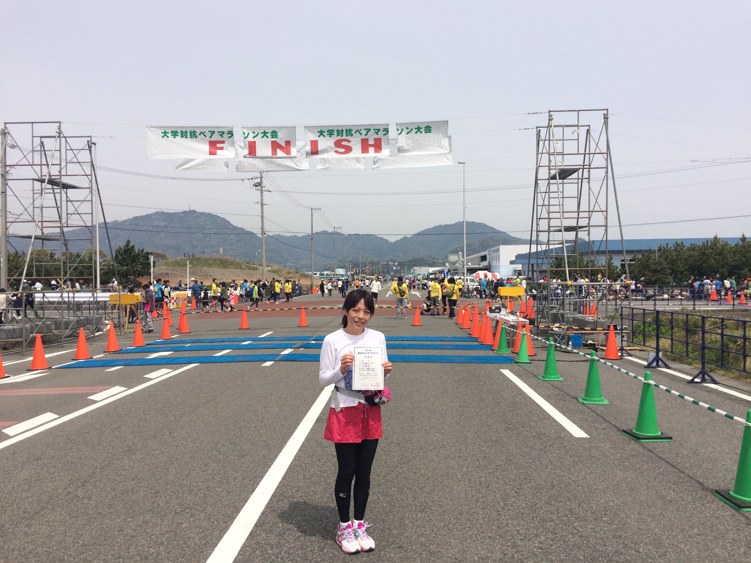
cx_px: 376
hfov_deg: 61.7
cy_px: 282
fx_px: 629
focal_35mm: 29
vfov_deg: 48.2
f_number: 2.2
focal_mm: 4.15
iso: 32
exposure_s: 1/3165
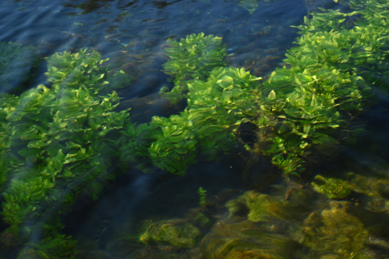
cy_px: 130
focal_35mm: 78
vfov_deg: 17.5
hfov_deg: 26.0
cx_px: 194
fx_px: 843
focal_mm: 52
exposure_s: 1/20
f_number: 5.6
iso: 100
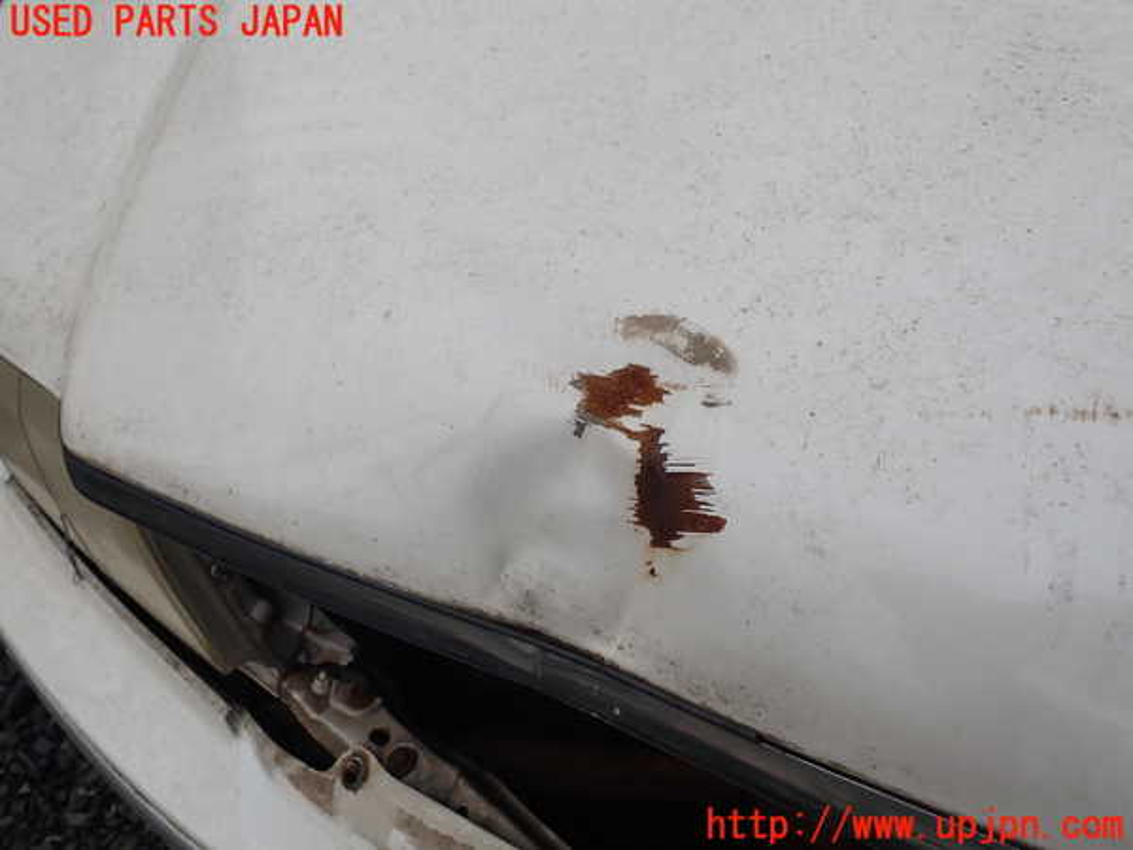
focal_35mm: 30
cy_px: 425
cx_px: 566
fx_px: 982
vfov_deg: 46.8
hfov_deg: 60.0
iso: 100
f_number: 3.2
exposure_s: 1/250
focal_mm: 5.4
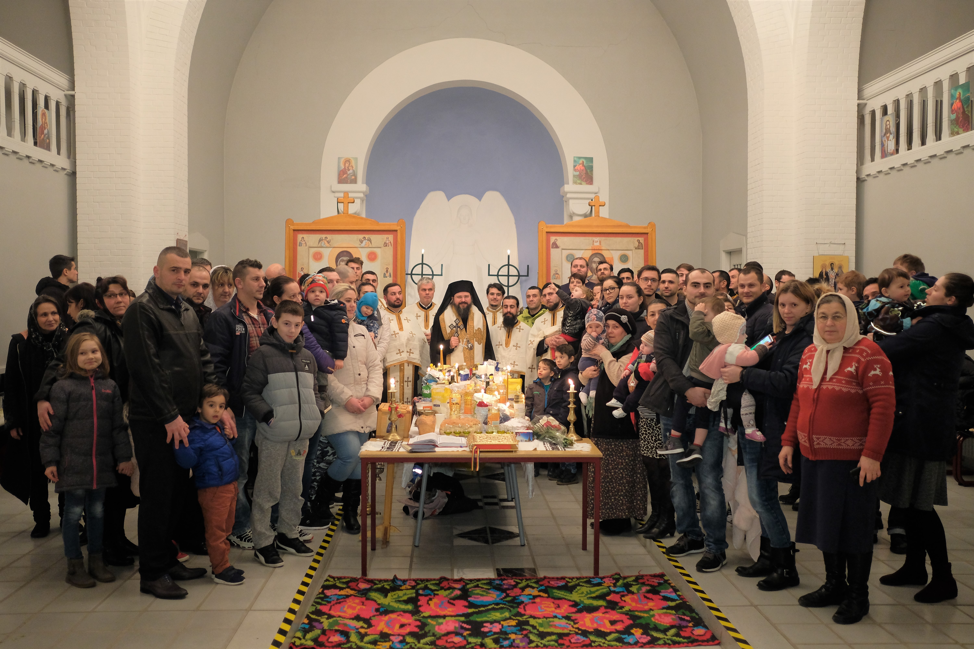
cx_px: 487
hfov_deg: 54.4
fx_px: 947
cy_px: 324
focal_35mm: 35
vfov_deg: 37.9
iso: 1600
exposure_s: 1/60
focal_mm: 23
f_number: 2
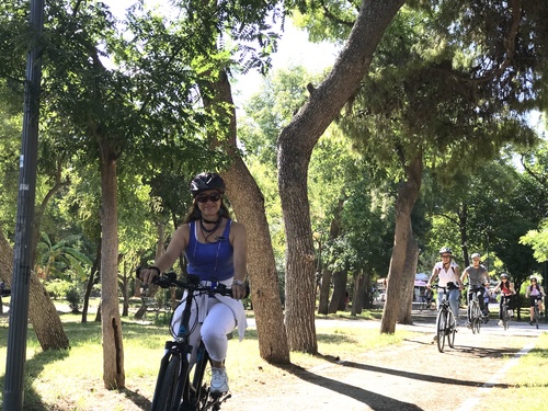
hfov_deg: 33.8
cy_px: 206
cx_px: 274
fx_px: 902
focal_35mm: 57
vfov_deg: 25.7
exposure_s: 1/242
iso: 20
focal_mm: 6.6
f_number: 2.8
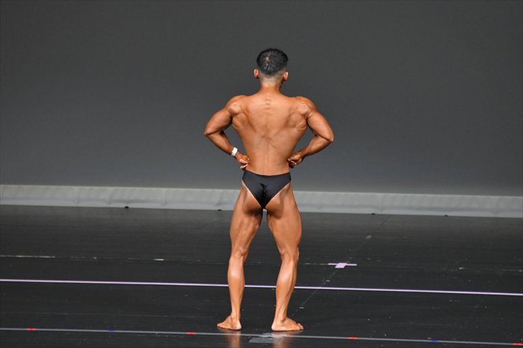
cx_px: 262
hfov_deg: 5.5
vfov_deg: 3.7
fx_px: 5445
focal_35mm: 375
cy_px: 174
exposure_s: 1/400
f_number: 5.6
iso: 4000
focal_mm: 250
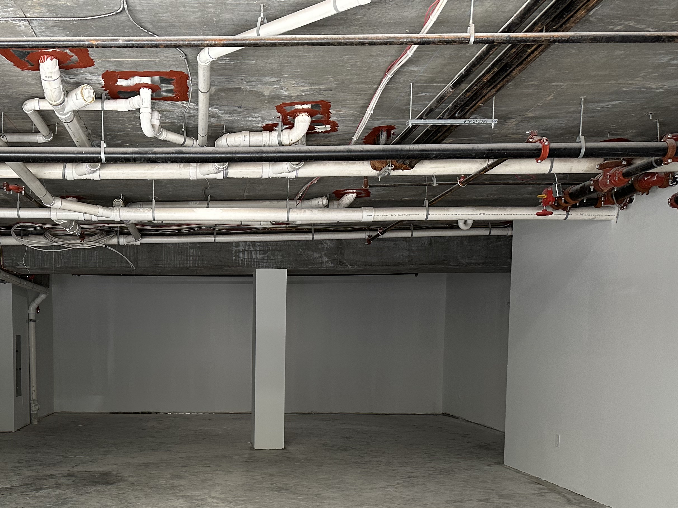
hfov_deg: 45.4
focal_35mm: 40
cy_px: 406
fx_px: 783
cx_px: 179
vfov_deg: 34.8
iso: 160
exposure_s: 1/60
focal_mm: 6.86
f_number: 1.78
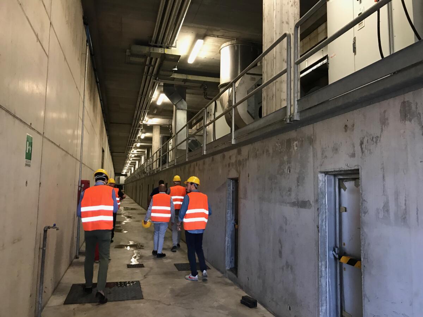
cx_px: 212
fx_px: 342
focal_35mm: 28
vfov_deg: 49.7
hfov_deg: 63.4
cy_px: 158
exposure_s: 1/17
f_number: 1.8
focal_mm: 3.99
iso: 80
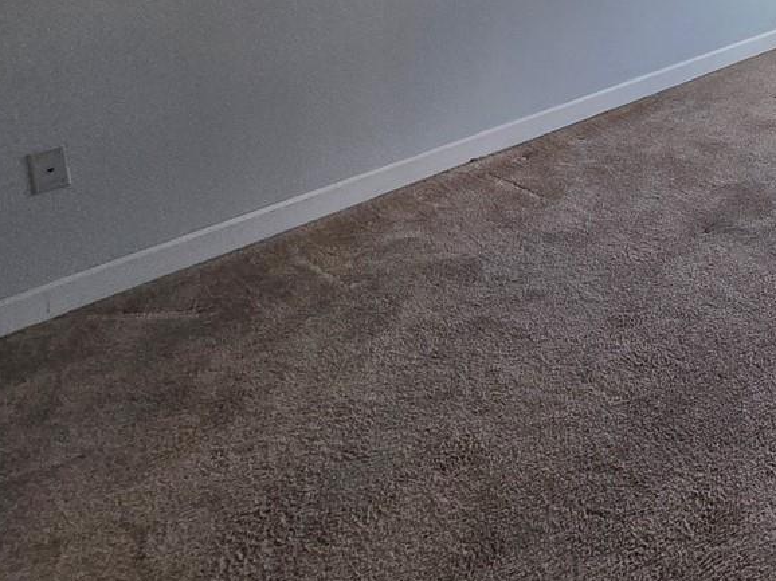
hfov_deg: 35.0
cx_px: 1016
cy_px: -122
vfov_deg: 32.5
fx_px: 807
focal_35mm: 36
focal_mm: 2.2
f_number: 2.2
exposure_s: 1/120
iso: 80
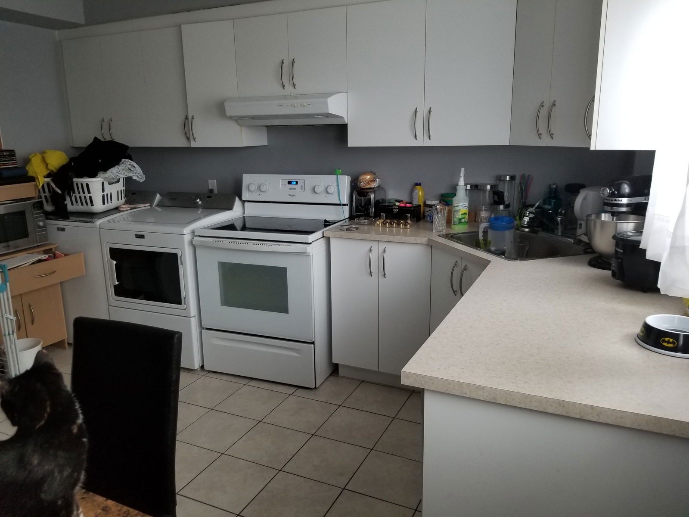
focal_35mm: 26
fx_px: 518
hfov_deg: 67.3
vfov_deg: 53.1
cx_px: 344
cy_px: 258
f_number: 1.7
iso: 160
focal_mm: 4.25
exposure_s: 1/33
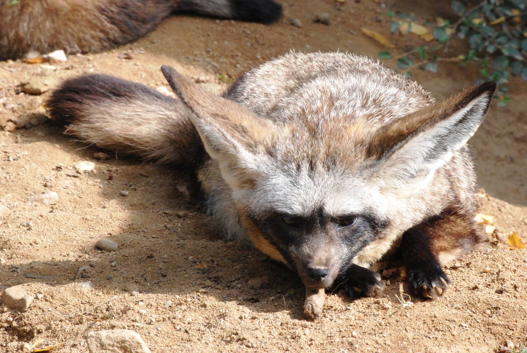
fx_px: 3737
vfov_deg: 5.4
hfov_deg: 8.1
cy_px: 176
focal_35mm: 255
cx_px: 264
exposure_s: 1/160
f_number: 22
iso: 1600
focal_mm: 170
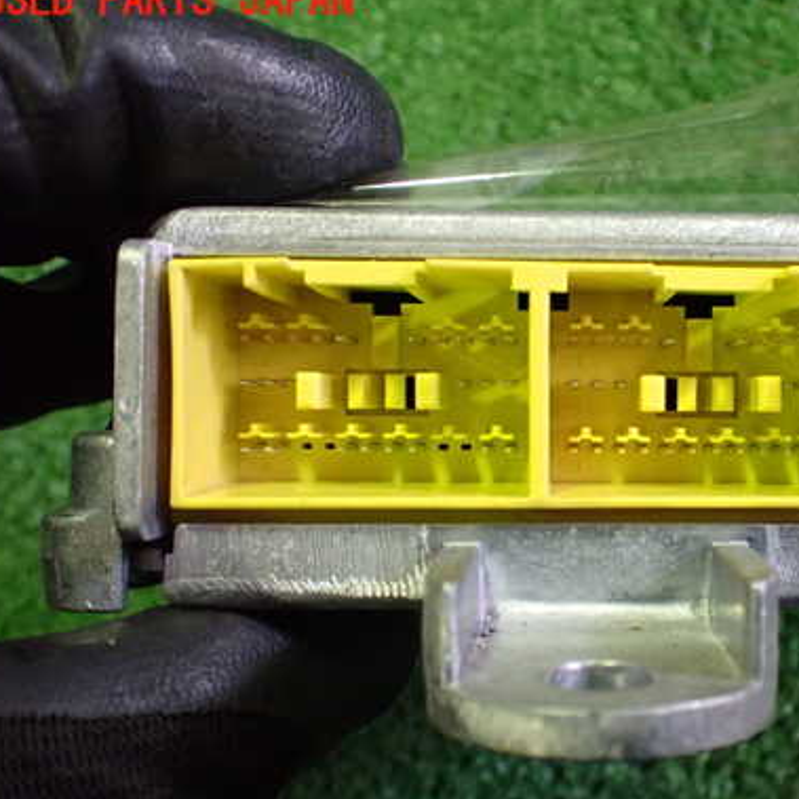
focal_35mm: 42
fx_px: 1097
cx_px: 603
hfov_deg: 38.9
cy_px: 449
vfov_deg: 40.0
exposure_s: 1/80
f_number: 2.3
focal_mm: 5.4
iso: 800
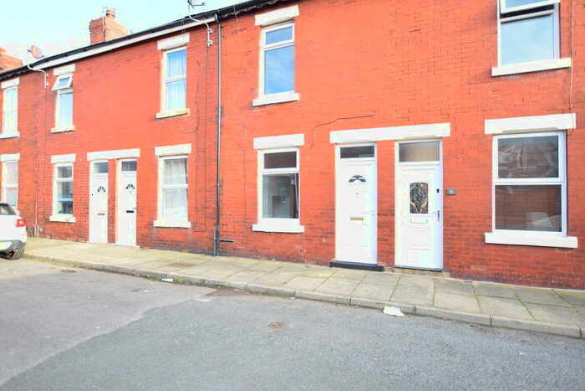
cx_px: 292
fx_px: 244
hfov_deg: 100.4
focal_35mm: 15
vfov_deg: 77.4
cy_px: 196
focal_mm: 10
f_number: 3.5
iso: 100
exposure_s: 1/80
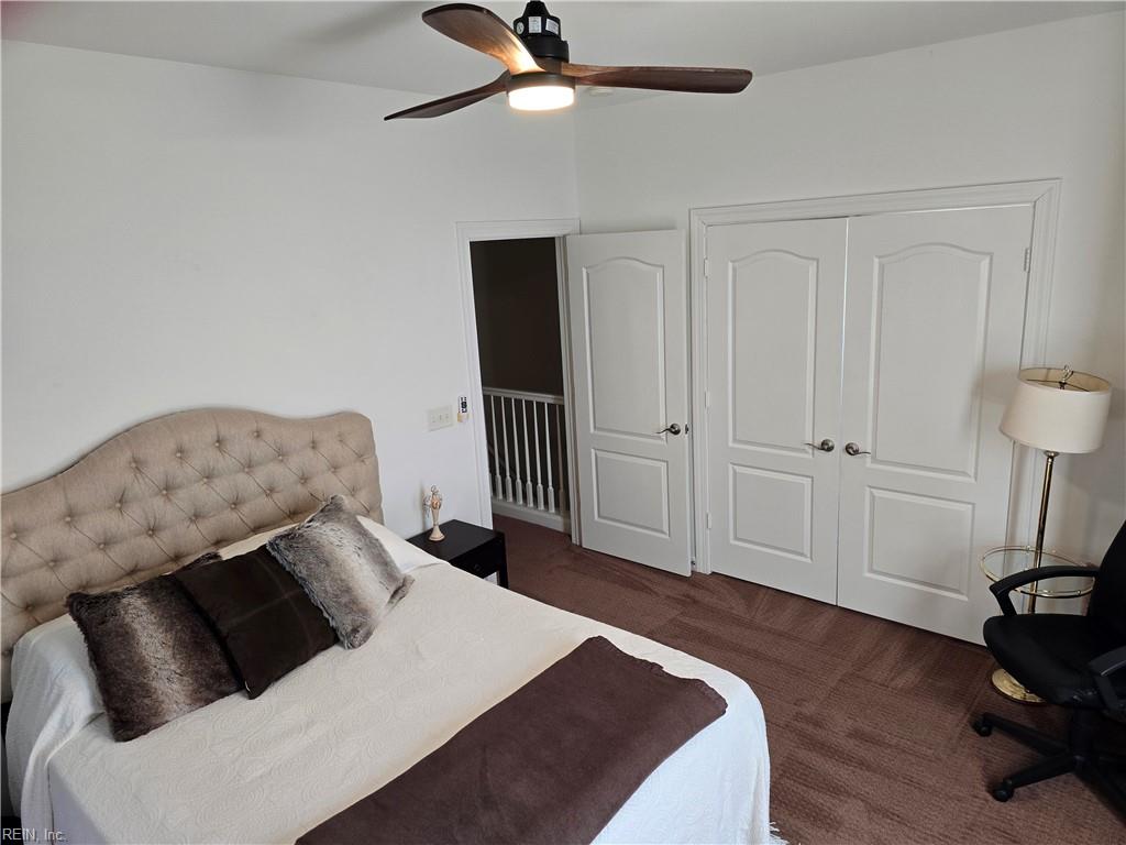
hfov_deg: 73.9
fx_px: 748
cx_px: 563
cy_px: 422
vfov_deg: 58.9
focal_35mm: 23
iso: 200
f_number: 1.7
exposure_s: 1/120
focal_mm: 6.3
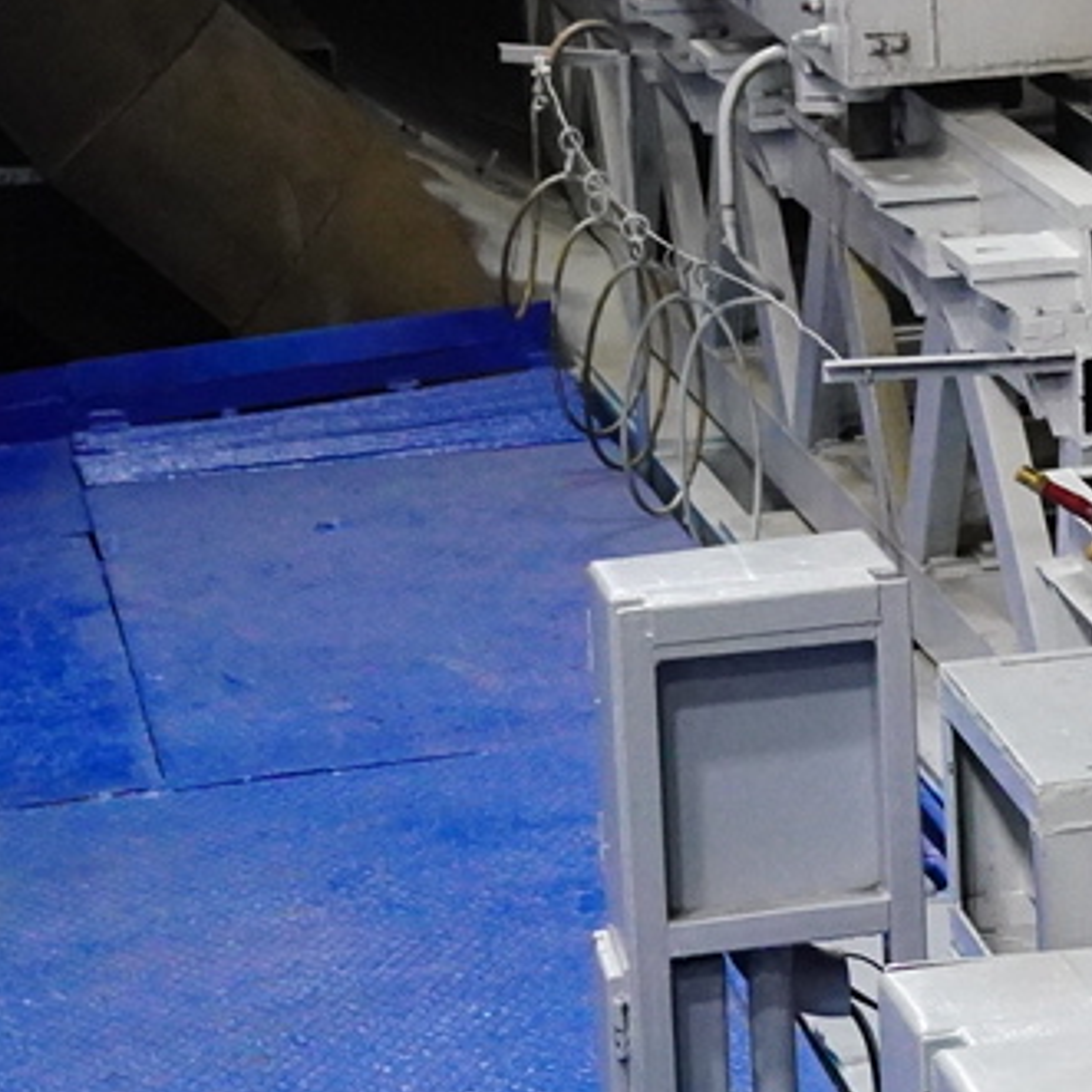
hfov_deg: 8.5
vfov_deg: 9.1
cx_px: 2385
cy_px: 33
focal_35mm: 191
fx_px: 6817
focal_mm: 46
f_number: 9
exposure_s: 1/100
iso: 8000
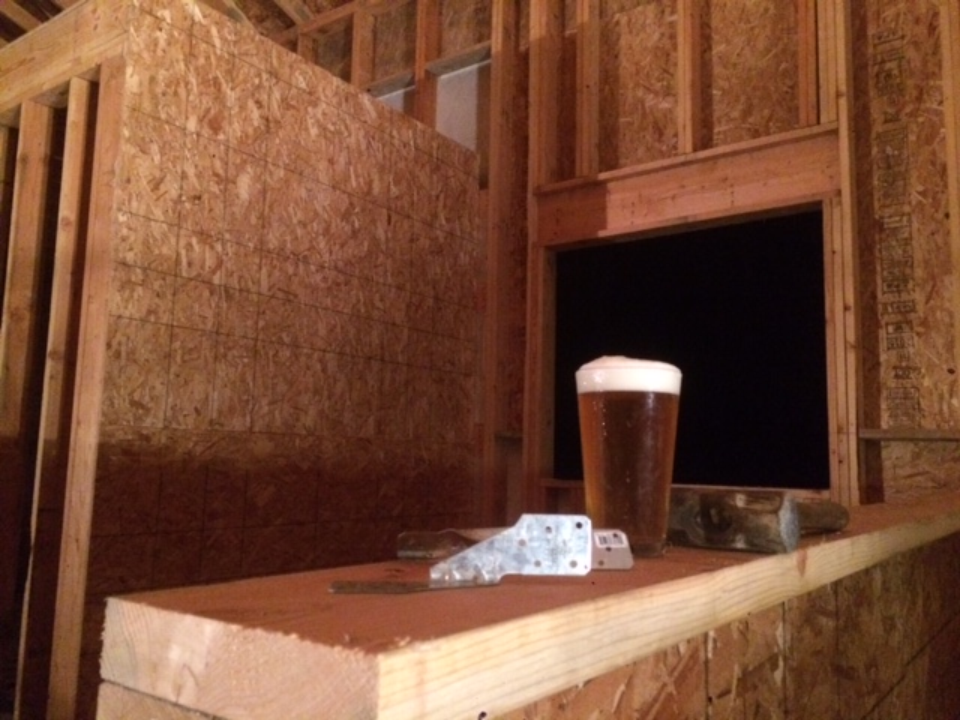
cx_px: 480
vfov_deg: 48.2
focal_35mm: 29
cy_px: 360
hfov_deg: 61.7
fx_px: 804
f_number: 2.2
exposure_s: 1/15
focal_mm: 4.15
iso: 640
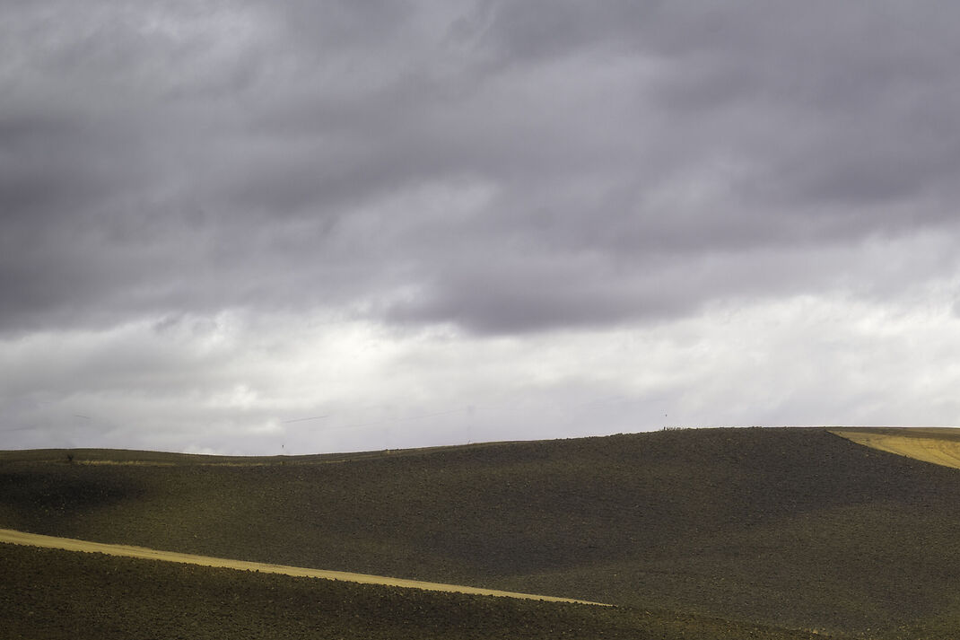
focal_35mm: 157
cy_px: 560
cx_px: 969
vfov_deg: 8.7
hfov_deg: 12.9
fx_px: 4186
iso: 50
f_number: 8
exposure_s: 1/40
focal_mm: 70
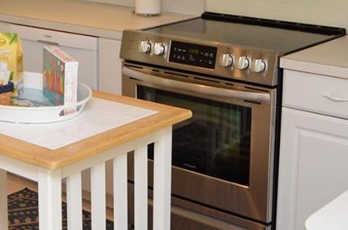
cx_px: 170
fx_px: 656
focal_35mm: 68
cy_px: 74
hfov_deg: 29.7
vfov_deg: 19.9
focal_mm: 12
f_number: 4
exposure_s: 1/60
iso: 400
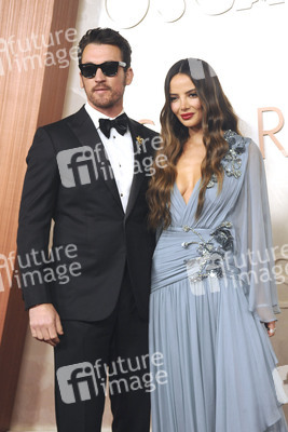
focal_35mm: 72
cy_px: 216
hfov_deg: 18.9
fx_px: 863
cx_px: 144
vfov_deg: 28.1
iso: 2500
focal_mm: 72
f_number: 6.3
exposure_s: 1/250
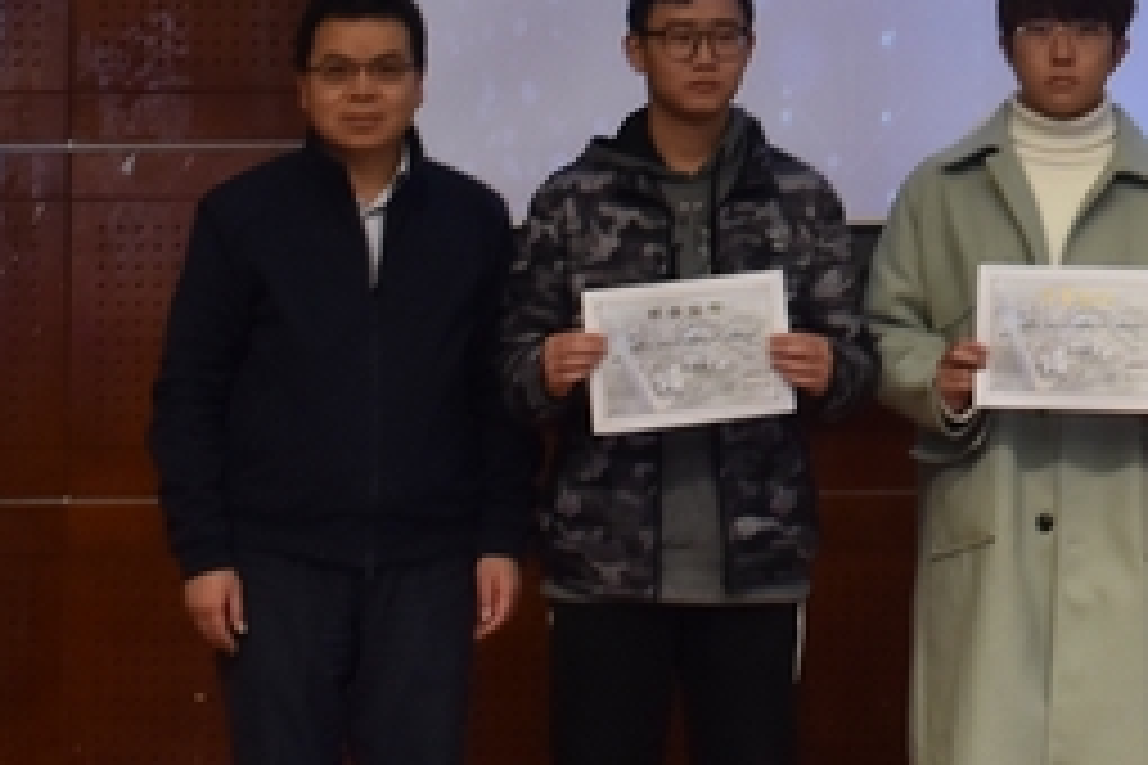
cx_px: 1873
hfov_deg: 12.1
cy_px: -200
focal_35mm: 159
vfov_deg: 8.5
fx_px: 5069
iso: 640
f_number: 5.6
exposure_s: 1/30
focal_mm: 27
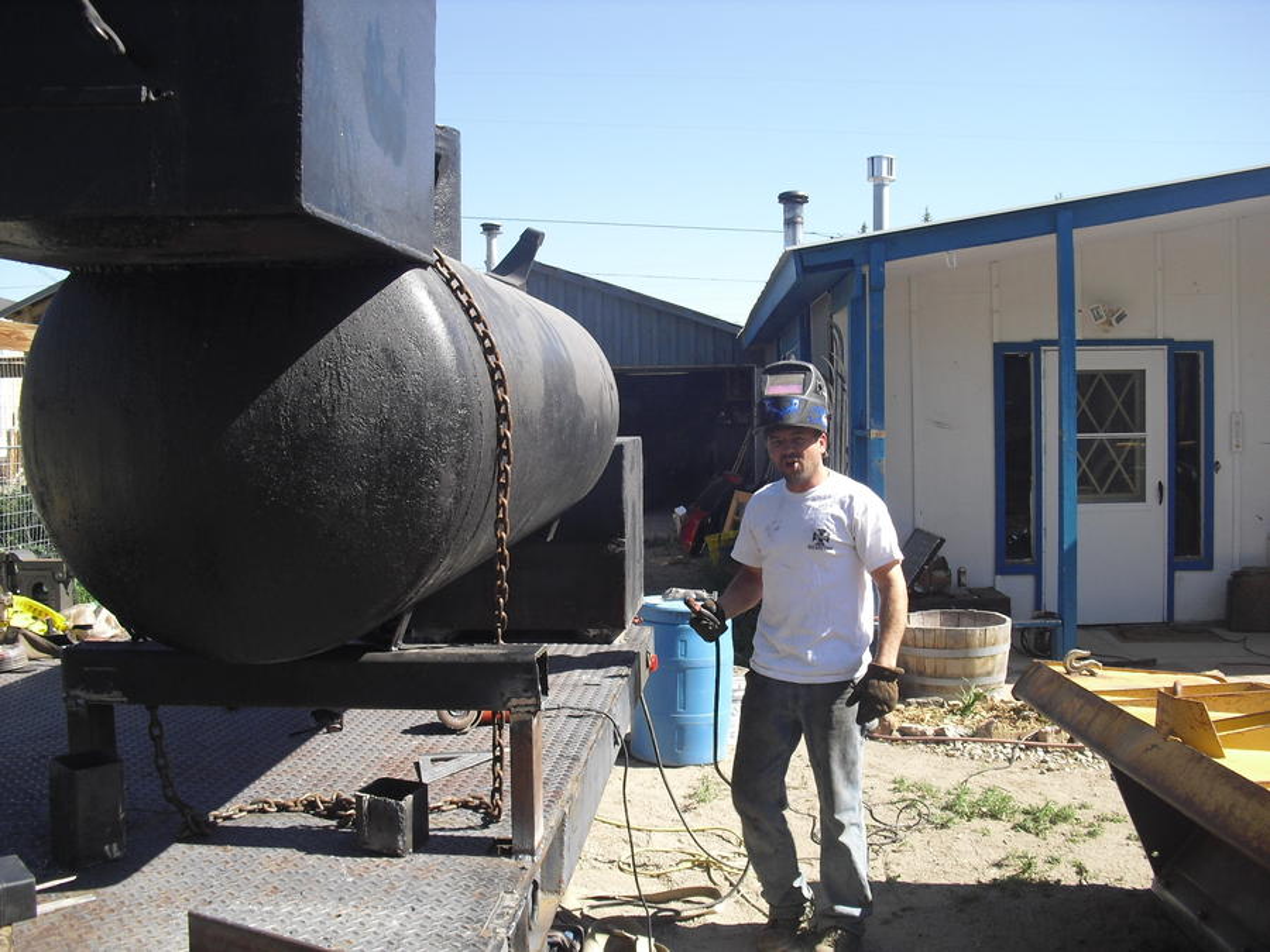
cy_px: 476
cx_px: 635
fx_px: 1321
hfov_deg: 51.4
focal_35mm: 36
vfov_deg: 39.7
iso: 100
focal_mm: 6.3
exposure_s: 1/100
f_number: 7.8
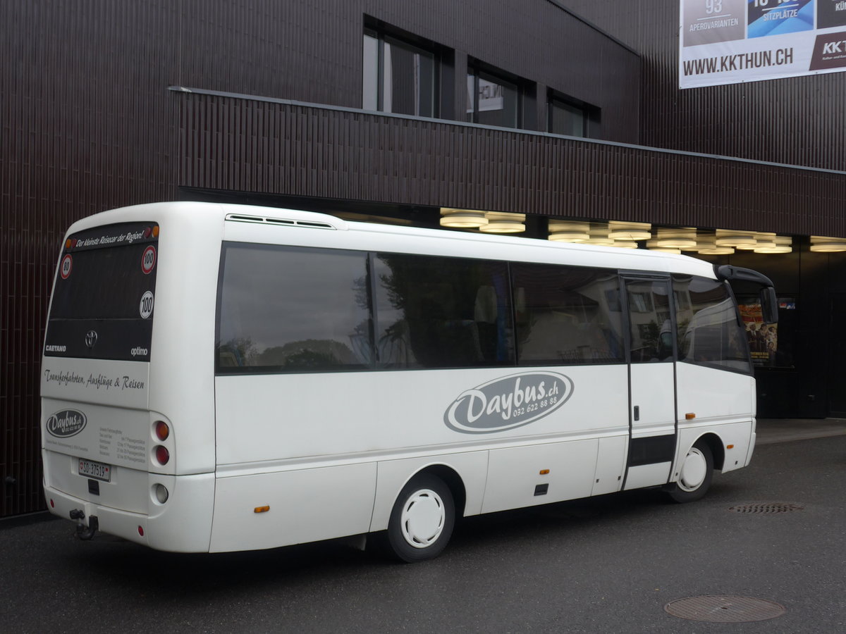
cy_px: 317
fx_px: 1075
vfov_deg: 32.9
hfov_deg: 42.9
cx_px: 423
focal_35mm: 44
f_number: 2.8
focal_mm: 9
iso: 80
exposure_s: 1/200
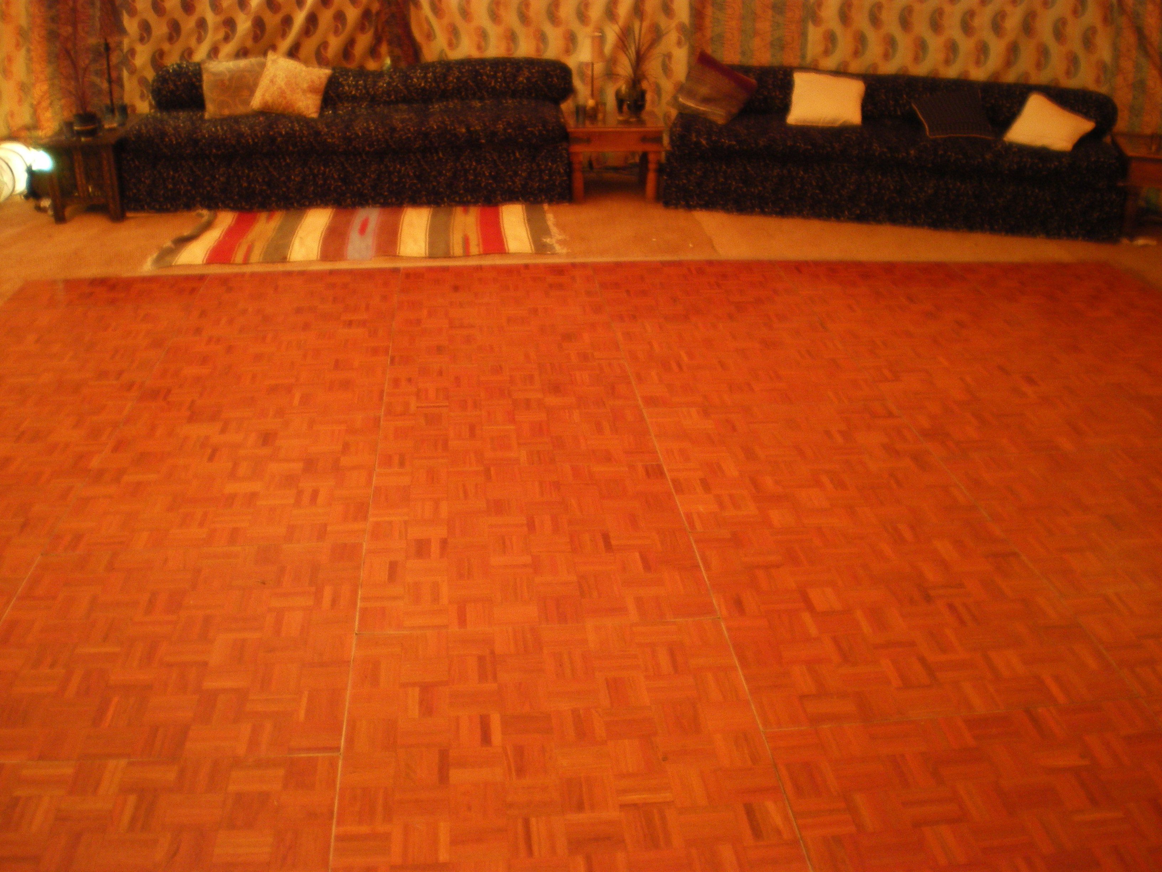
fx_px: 1208
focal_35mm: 36
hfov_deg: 51.4
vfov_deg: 39.7
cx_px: 581
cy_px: 436
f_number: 3.1
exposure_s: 1/1.25
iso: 200
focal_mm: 6.3
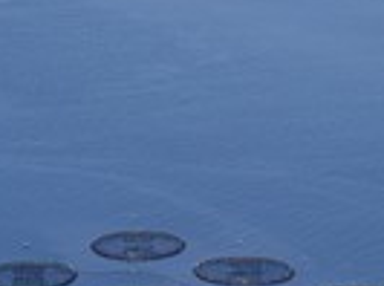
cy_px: 61
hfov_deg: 6.2
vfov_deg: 4.6
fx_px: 3540
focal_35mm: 320
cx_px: 294
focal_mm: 105
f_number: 6.3
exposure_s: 1/800
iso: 200
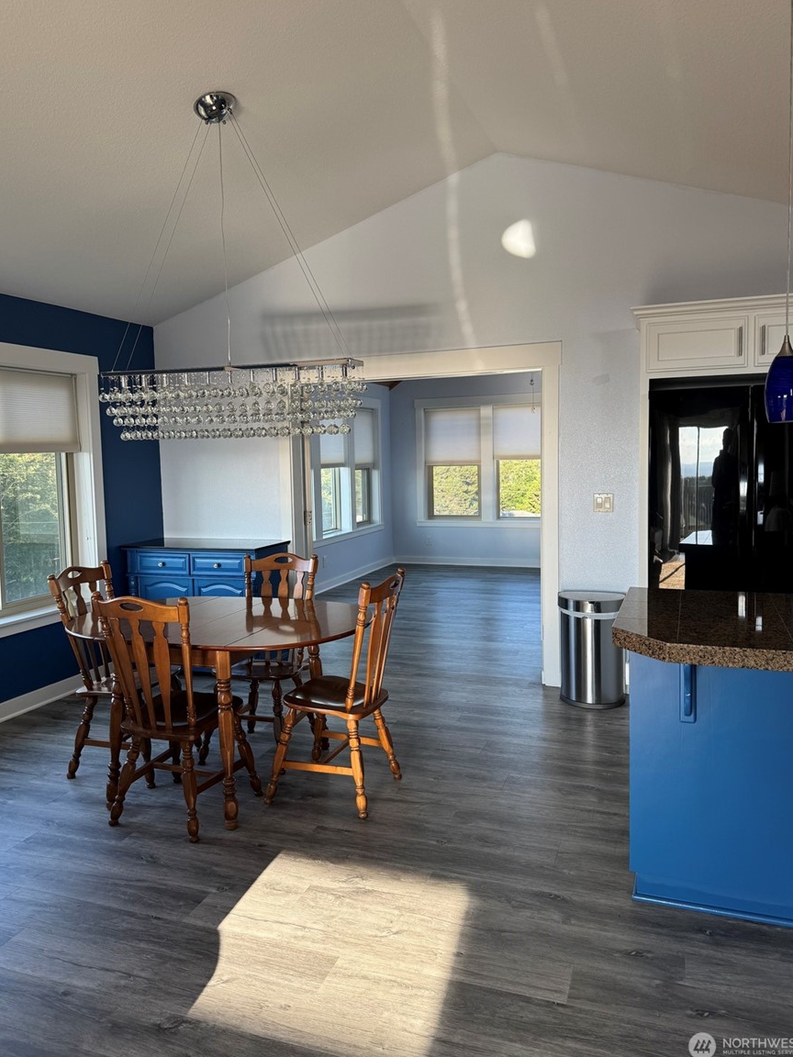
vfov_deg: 69.4
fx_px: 764
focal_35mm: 25
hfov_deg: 54.9
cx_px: 394
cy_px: 511
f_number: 1.78
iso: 64
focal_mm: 6.76
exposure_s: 1/218
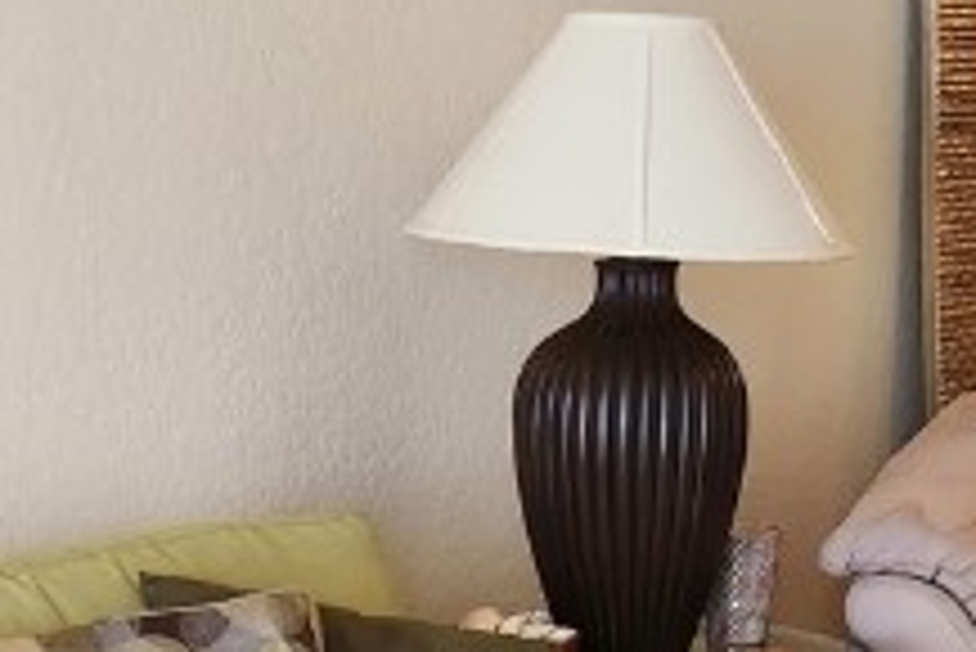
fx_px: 3065
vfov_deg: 11.9
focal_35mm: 113
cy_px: 805
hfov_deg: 18.1
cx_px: 504
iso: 160
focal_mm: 5.4
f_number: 1.8
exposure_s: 1/180
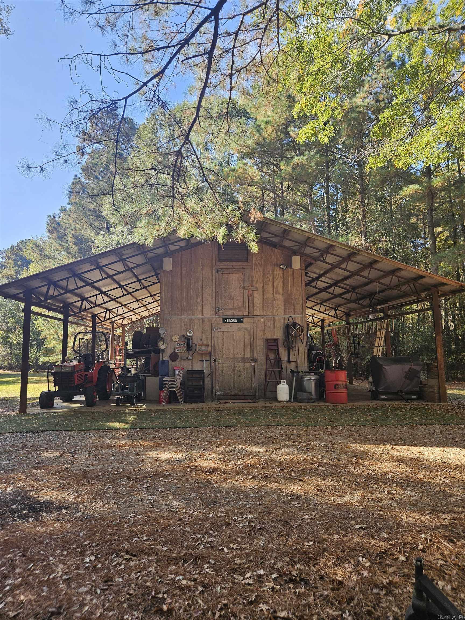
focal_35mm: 23
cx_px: 232
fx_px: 412
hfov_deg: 58.9
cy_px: 310
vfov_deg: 73.9
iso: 25
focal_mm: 5.4
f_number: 1.8
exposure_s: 1/253
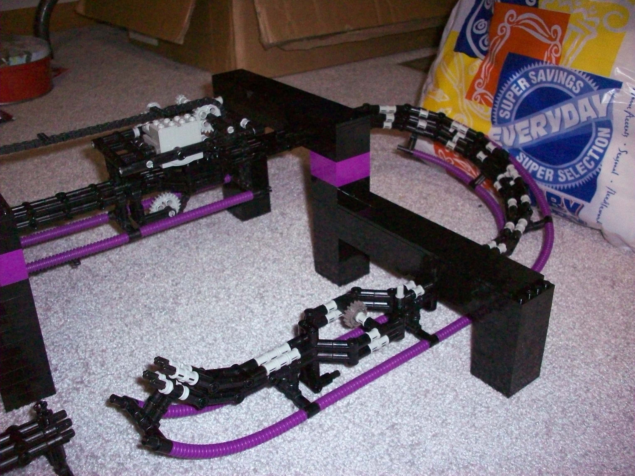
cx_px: 318
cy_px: 238
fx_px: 679
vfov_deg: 38.7
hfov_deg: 50.1
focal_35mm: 37
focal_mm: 6.2
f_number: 2.8
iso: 400
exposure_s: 1/128
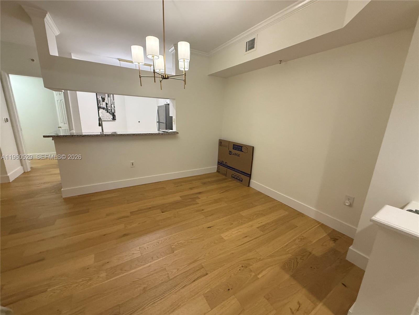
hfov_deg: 102.1
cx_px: 210
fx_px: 169
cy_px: 158
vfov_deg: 85.7
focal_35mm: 14
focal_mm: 2.22
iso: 400
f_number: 2.2
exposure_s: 1/60
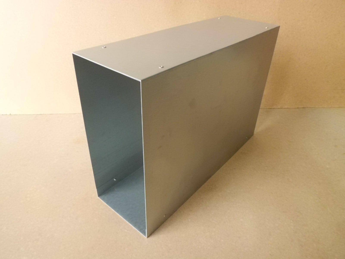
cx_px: 172
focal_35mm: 26
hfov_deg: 67.3
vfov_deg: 53.1
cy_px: 130
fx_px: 259
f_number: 2.8
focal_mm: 4.7
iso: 400
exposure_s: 1/60
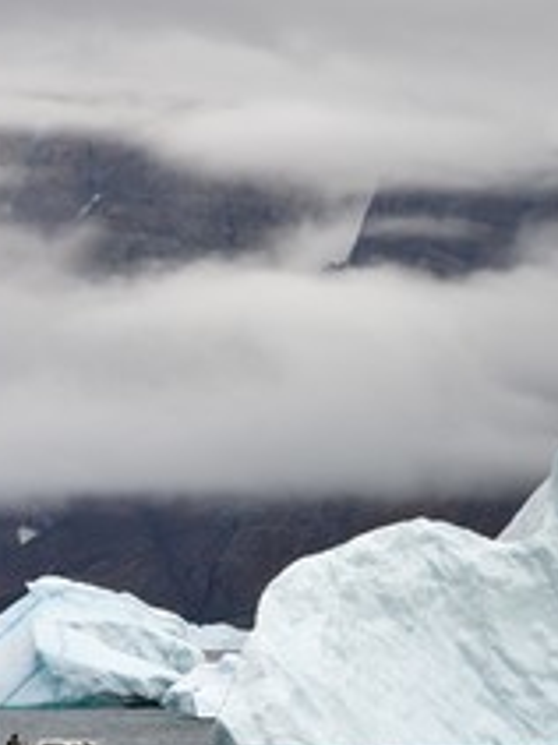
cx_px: 579
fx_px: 6584
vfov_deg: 6.5
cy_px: 491
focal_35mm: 306
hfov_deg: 4.8
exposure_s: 1/320
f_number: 11
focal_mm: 160
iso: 200
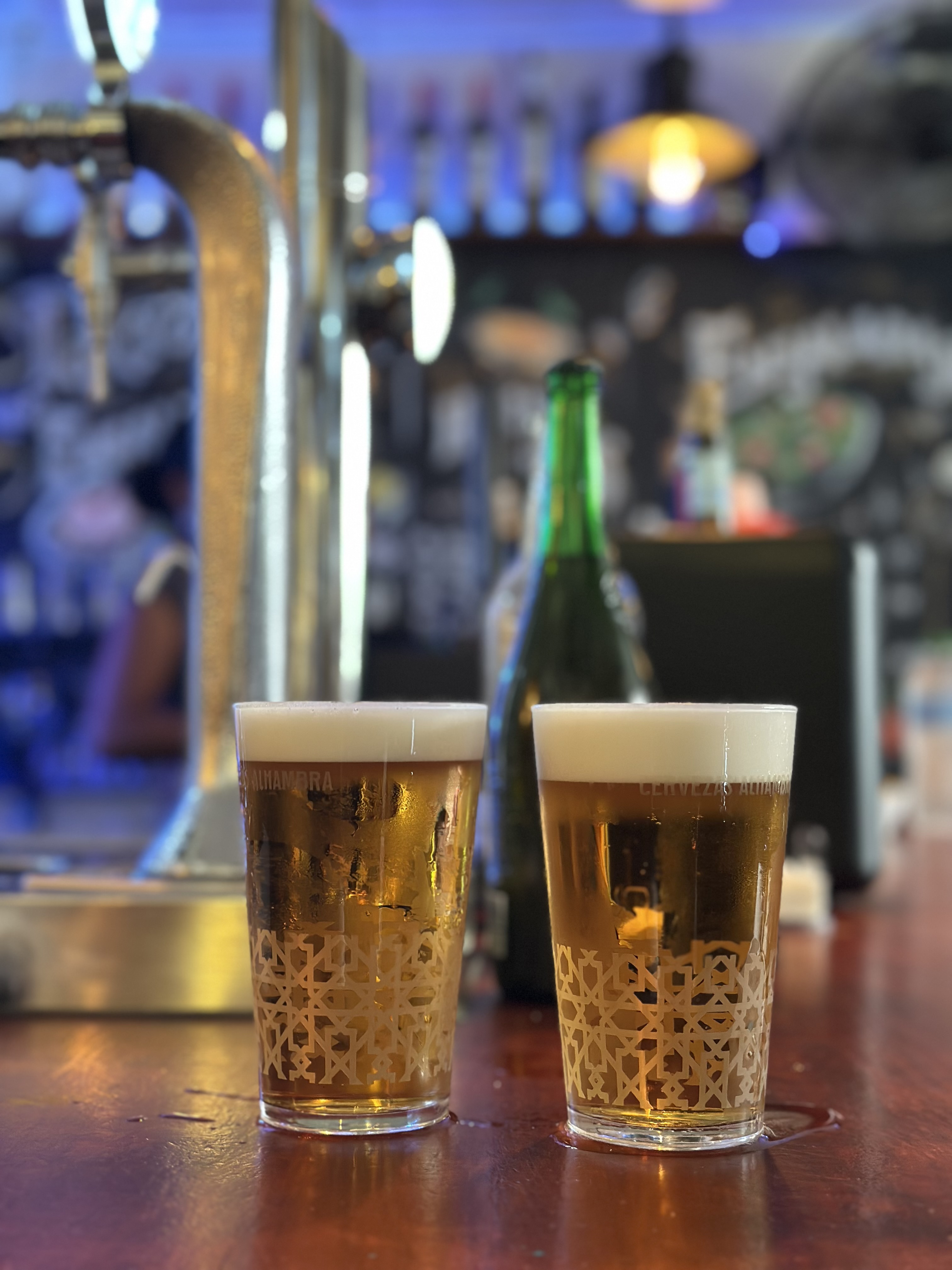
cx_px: 476
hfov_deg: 30.3
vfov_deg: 39.7
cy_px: 635
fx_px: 1760
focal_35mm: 48
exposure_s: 1/50
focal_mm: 6.86
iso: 320
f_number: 1.78
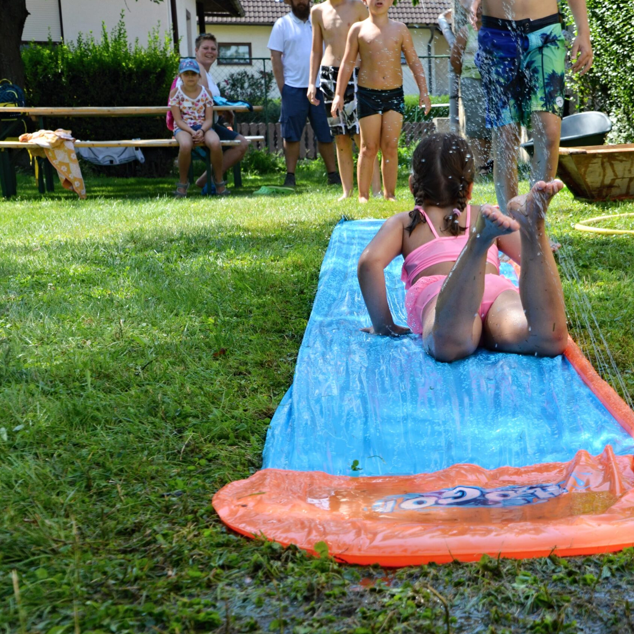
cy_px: 317
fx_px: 1678
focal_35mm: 81
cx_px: 459
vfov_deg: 21.4
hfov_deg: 21.2
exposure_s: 1/250
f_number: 8
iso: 200
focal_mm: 42
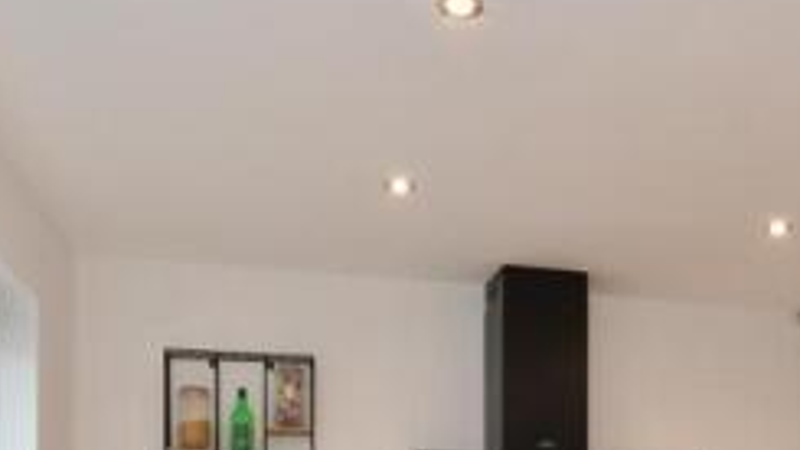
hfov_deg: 47.2
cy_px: 559
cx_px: 560
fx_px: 891
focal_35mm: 42
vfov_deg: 25.1
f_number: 8
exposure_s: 1/5
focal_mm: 10
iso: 160
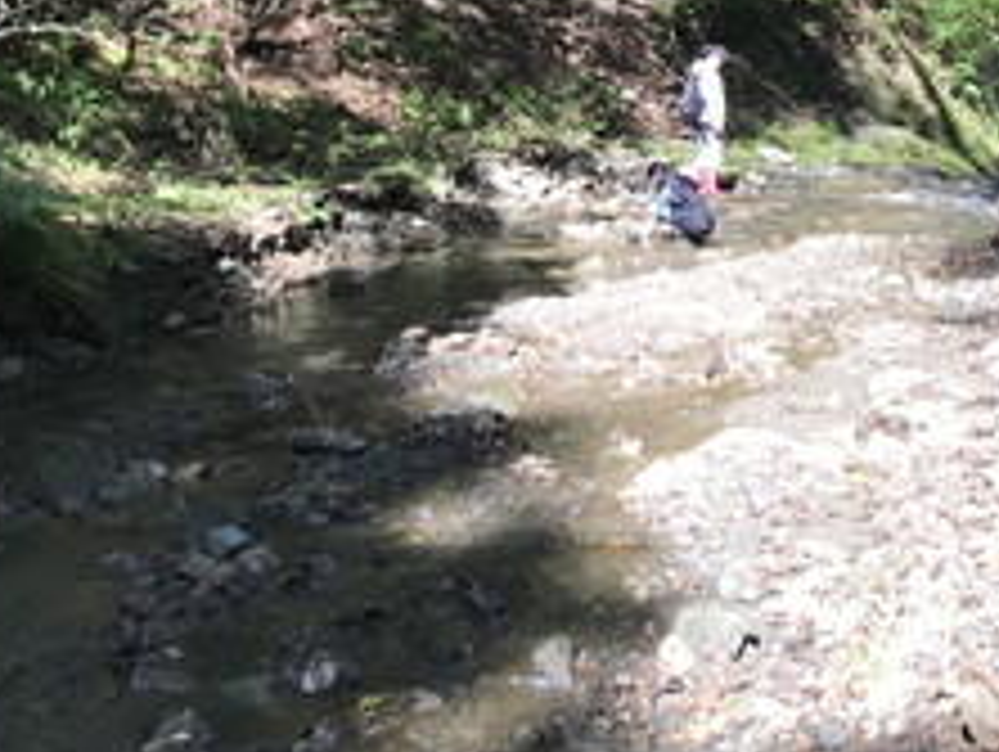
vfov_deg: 22.0
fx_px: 1820
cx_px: 554
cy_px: -79
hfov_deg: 30.7
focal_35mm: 63
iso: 20
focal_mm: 3.99
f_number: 1.8
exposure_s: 1/245
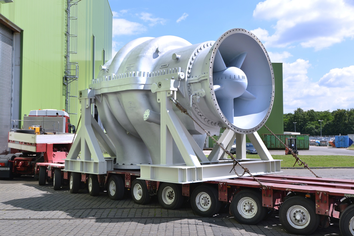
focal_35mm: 35
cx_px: 177
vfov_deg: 37.9
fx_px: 344
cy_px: 118
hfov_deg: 54.4
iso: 320
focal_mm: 35
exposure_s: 1/1000
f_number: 5.6
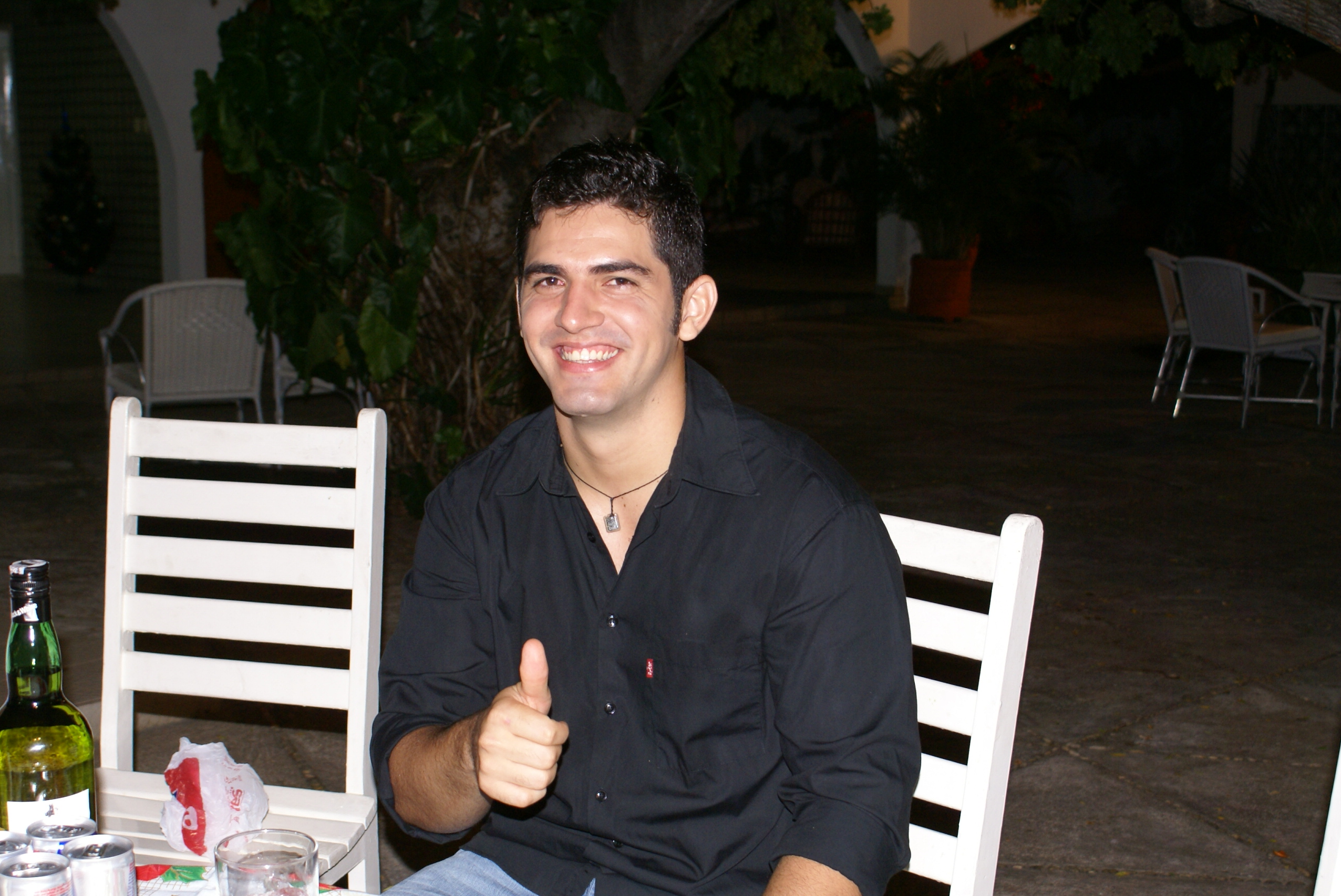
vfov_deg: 22.8
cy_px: 503
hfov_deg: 33.6
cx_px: 638
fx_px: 2221
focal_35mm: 60
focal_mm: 35
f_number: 5.6
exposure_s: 1/60
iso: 400
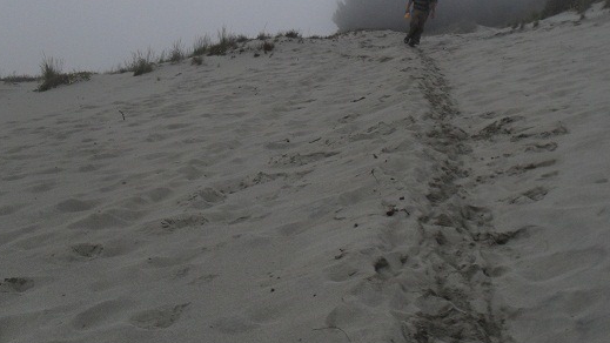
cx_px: 366
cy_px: 93
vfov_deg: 25.2
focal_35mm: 47
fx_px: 760
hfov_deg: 43.5
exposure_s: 1/500
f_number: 3.2
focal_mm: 6.3
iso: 100
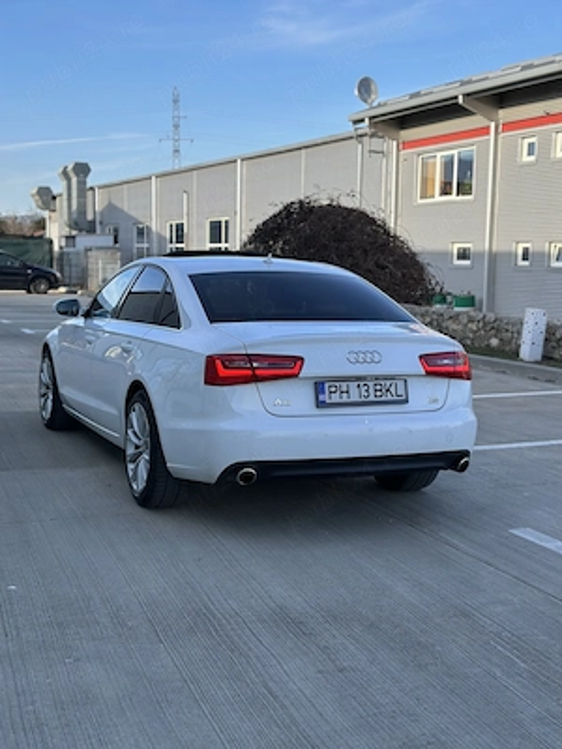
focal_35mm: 48
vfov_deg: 39.7
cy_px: 374
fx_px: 1039
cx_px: 281
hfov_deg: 30.3
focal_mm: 6.86
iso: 80
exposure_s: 1/1815
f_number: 1.78
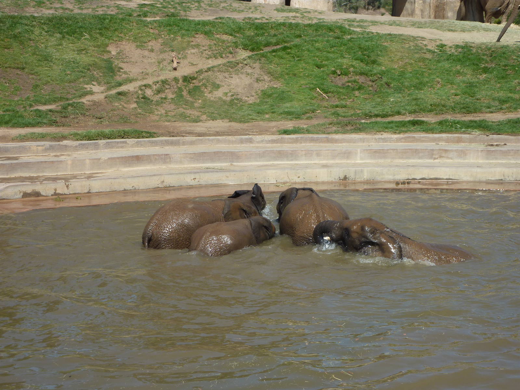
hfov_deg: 25.0
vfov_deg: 18.9
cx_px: 260
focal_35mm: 78
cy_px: 195
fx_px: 1172
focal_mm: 12.8
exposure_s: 1/500
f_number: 5
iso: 80
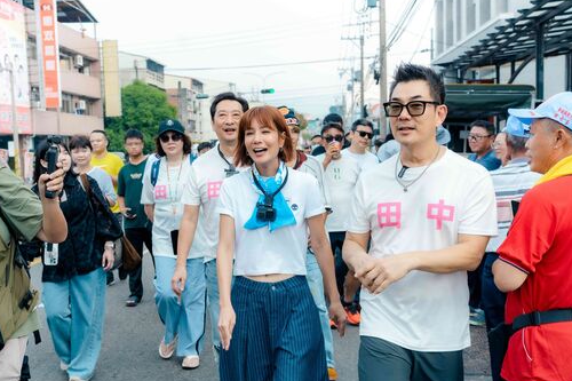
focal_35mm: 42
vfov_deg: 31.8
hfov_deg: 46.3
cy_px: 213
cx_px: 243
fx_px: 667
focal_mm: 35
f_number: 5
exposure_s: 1/640
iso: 320
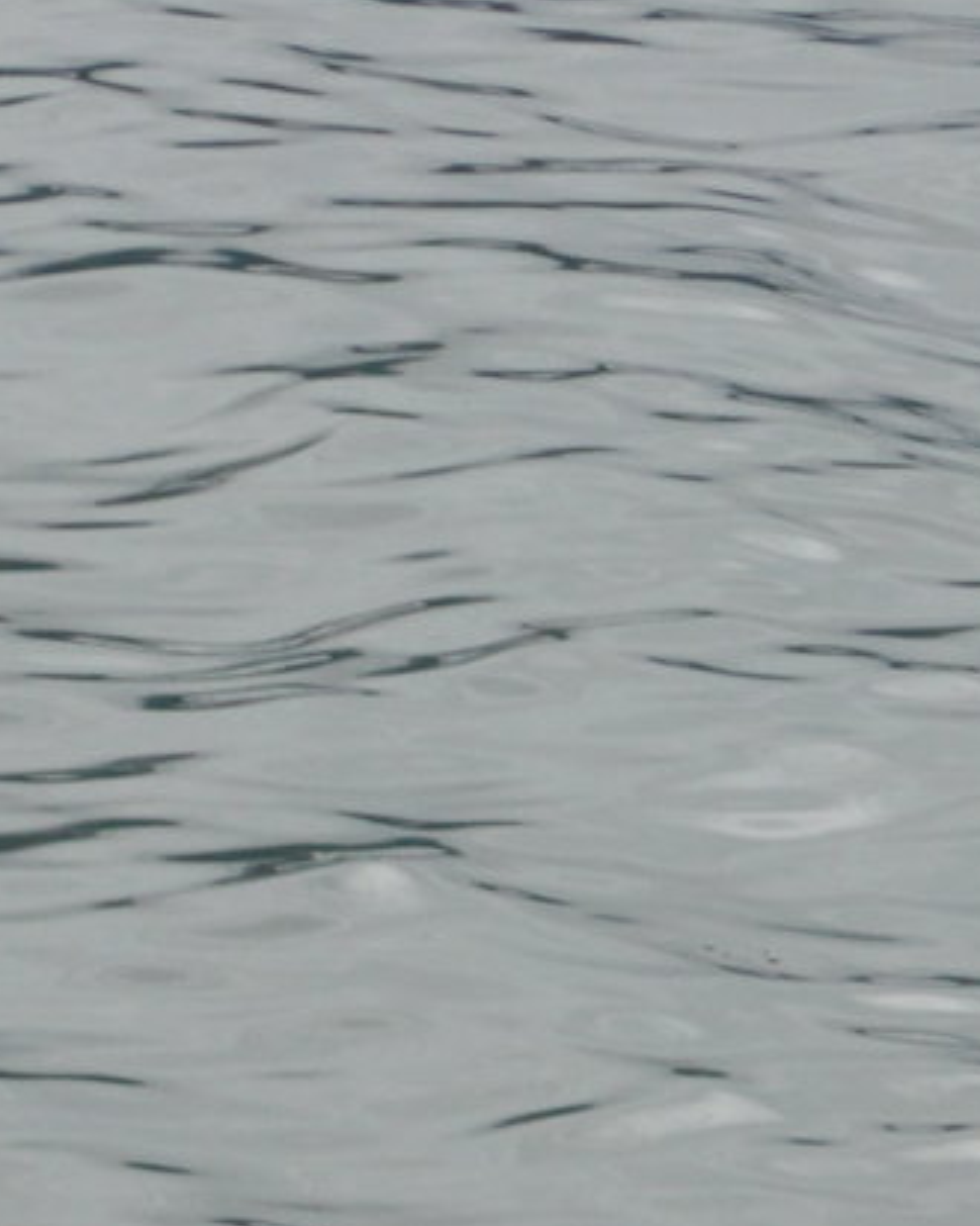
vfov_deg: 3.1
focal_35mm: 630
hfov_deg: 2.5
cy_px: 968
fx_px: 22858
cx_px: 285
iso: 320
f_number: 5.9
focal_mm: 42.8
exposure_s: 1/500
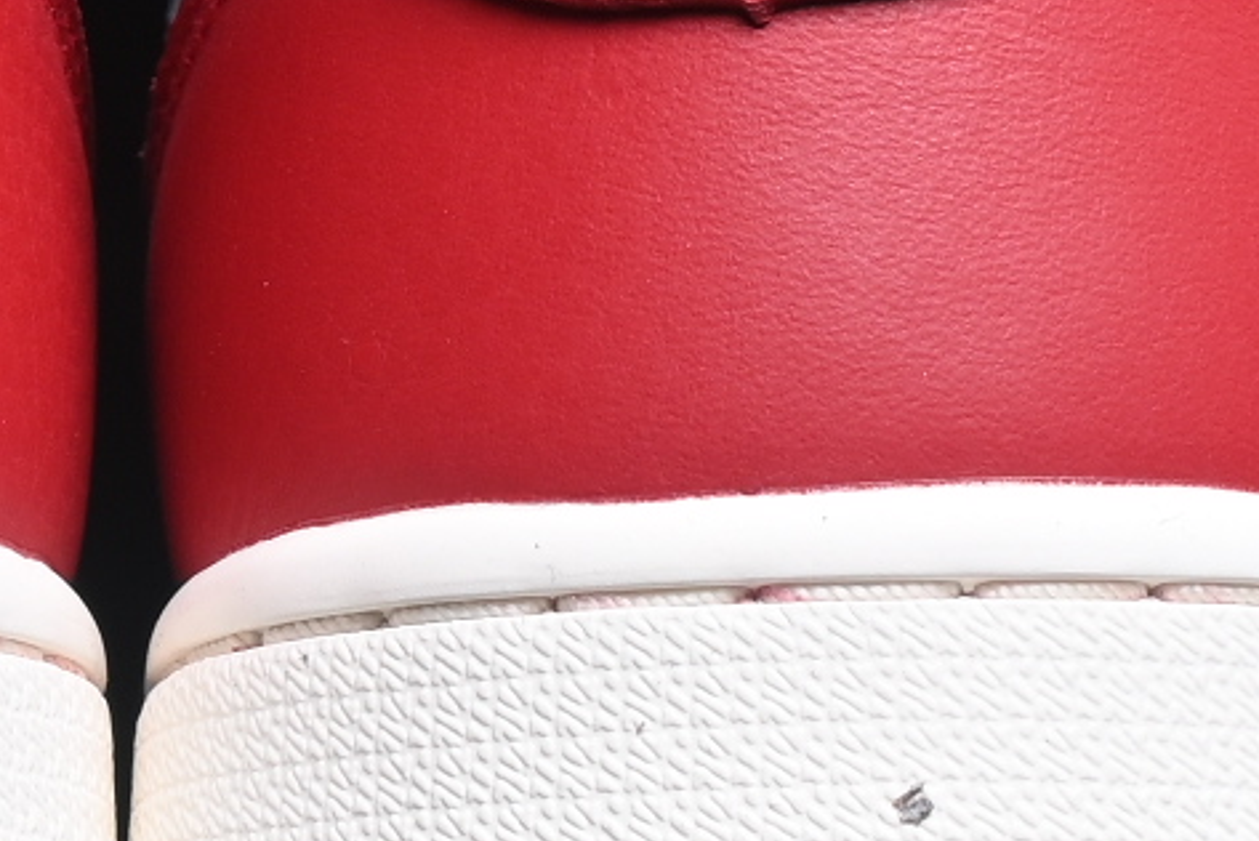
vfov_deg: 3.1
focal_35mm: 441
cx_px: 168
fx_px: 15432
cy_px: -482
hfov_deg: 4.7
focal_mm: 50
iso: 160
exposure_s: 1/60
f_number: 6.3
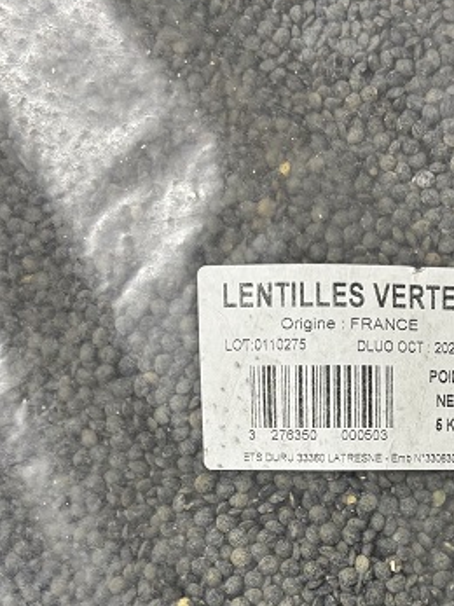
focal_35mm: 60
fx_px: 1050
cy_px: 477
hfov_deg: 24.1
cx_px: 342
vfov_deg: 31.4
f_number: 1.6
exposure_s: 1/50
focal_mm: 5.96
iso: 160
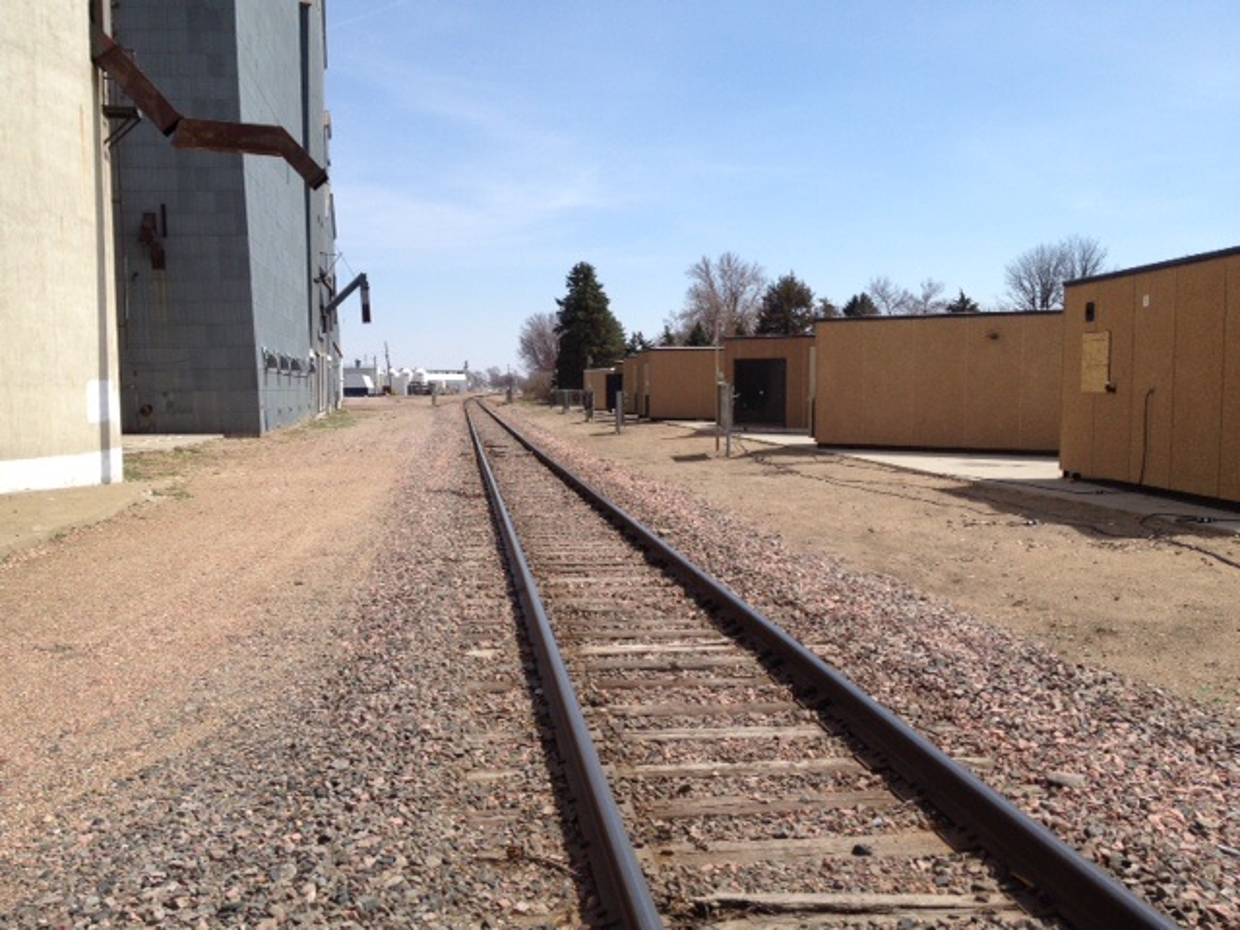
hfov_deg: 52.6
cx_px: 620
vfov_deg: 40.7
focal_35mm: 35
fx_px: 1254
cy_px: 465
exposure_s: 1/1972
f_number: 2.4
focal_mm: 4.28
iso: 50
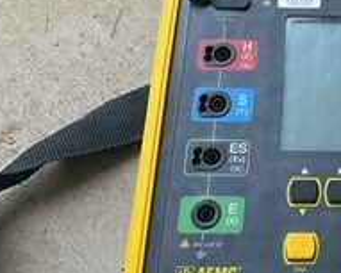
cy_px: -41
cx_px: 402
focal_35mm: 95
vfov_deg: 15.7
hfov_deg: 19.1
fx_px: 959
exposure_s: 1/100
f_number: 1.8
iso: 25
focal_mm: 3
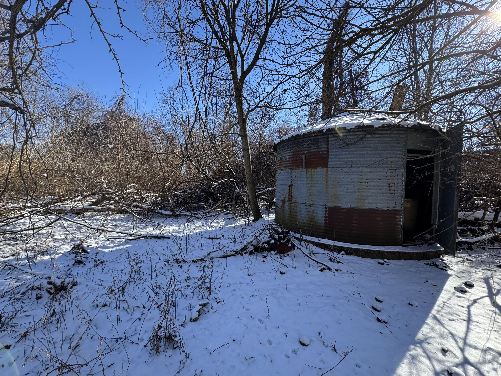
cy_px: 188
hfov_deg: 102.1
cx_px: 250
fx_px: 203
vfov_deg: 85.7
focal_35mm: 14
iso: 40
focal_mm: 2.22
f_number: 2.2
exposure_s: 1/501
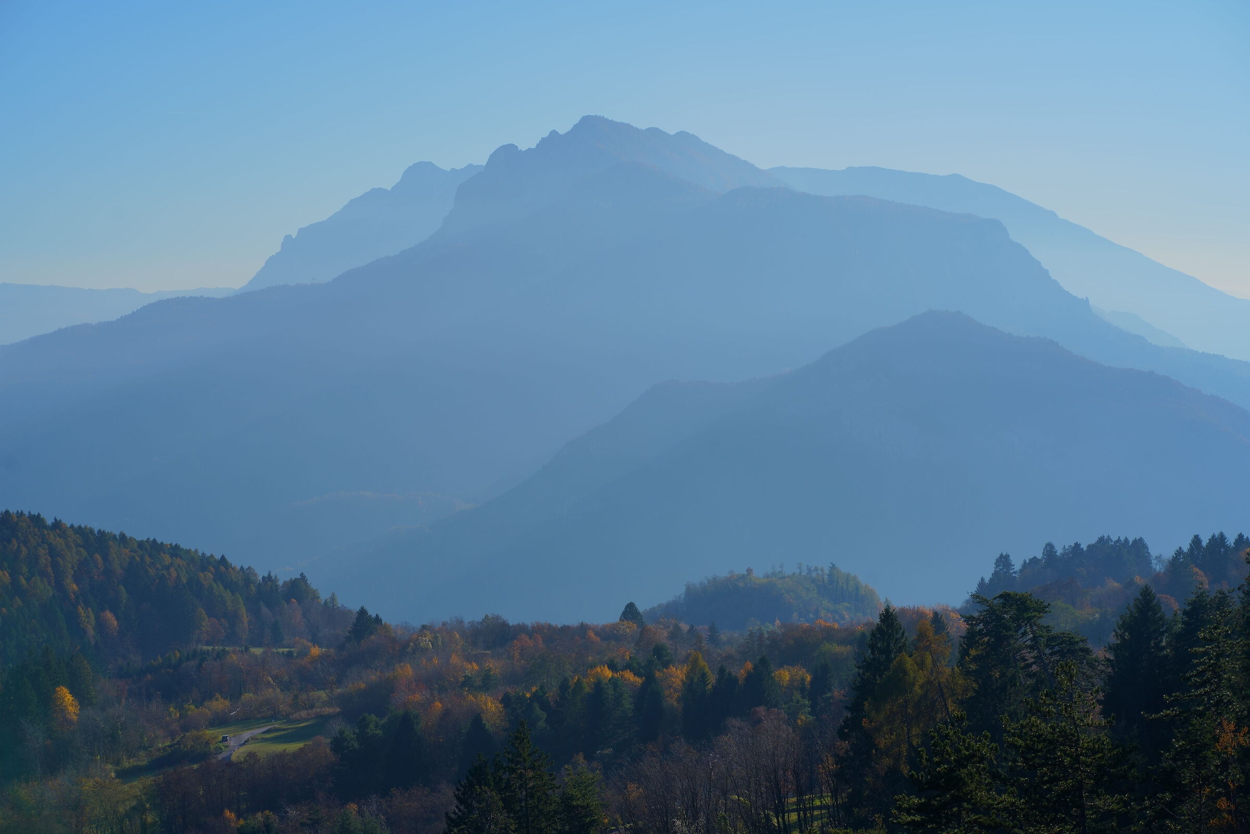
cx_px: 625
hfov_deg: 23.9
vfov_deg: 16.1
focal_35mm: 85
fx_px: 2951
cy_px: 417
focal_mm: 85
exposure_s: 1/400
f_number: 7.1
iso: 100
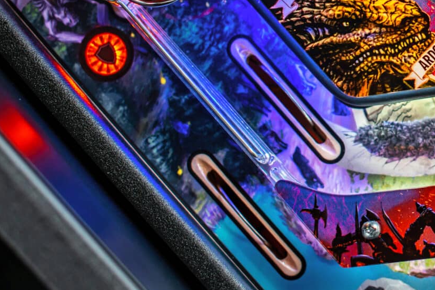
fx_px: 1498
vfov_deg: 11.0
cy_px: 18
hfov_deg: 16.0
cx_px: 504
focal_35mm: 124
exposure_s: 1/80
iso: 320
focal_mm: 50
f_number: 3.5
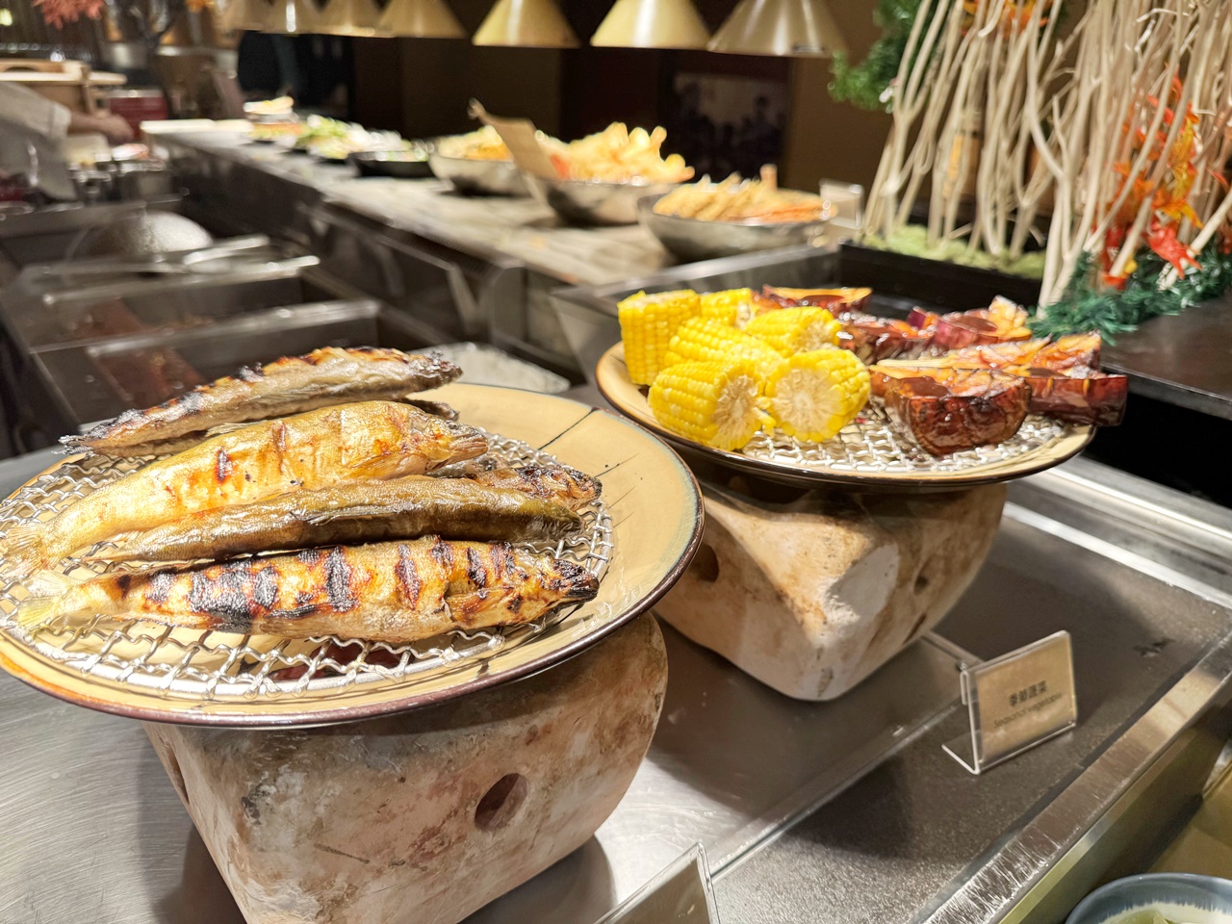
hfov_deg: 71.6
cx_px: 616
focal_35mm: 24
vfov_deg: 56.8
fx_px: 854
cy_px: 462
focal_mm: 6.76
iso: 80
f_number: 1.78
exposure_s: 1/120
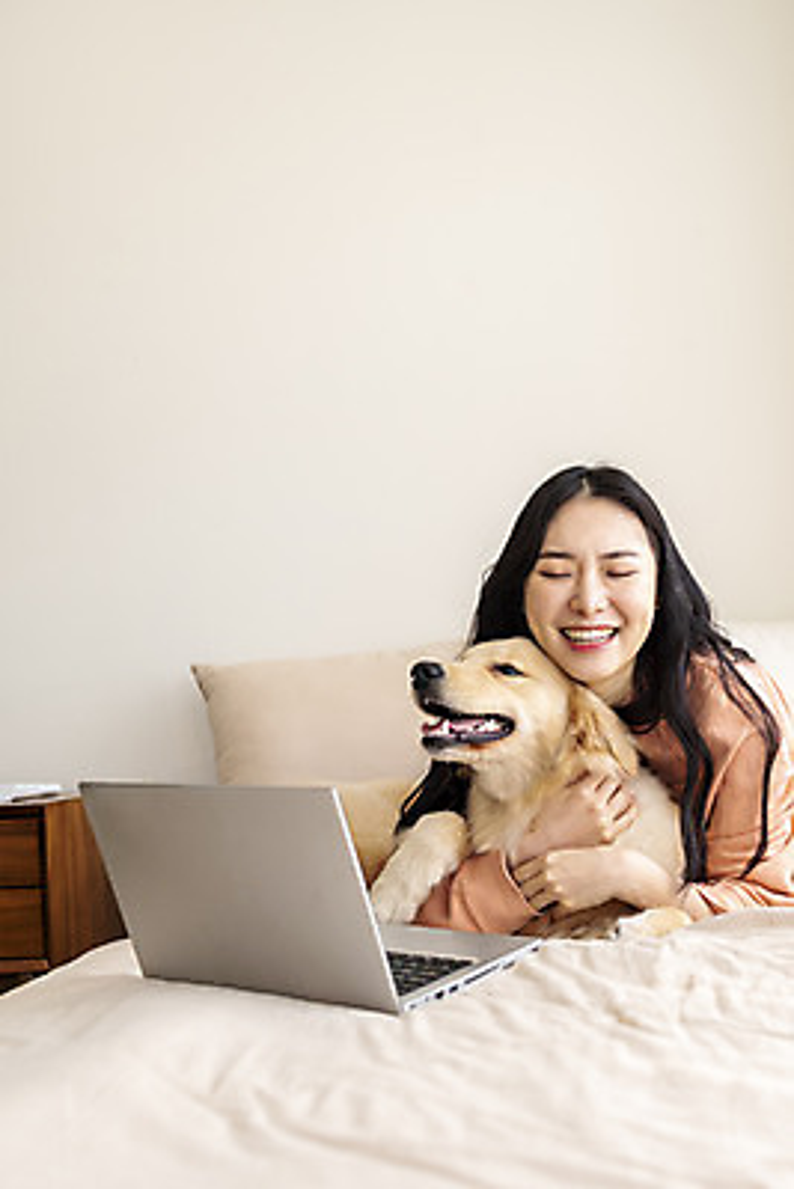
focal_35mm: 45
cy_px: 594
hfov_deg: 29.9
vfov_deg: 43.6
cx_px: 397
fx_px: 1487
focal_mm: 30
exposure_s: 1/320
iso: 250
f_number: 2.8
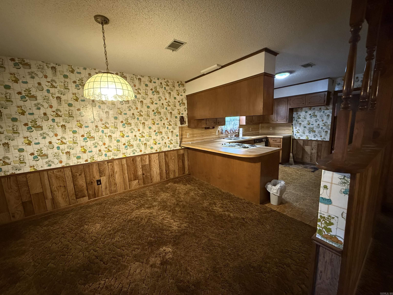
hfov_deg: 102.1
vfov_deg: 85.7
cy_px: 148
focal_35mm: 14
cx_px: 196
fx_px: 159
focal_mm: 2.22
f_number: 2.2
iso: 1000
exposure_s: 1/40
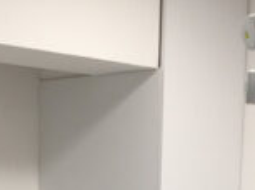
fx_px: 1073
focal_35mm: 146
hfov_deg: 13.6
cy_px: 372
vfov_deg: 9.5
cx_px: 112
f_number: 2.2
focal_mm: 4.15
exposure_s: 1/40
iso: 32
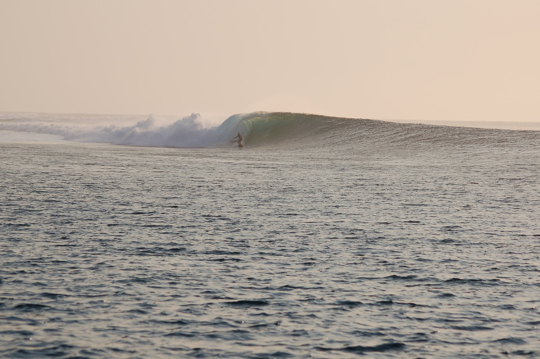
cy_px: 180
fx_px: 2248
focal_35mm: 150
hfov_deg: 13.7
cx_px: 270
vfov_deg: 9.1
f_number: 5.6
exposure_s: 1/1250
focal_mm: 100
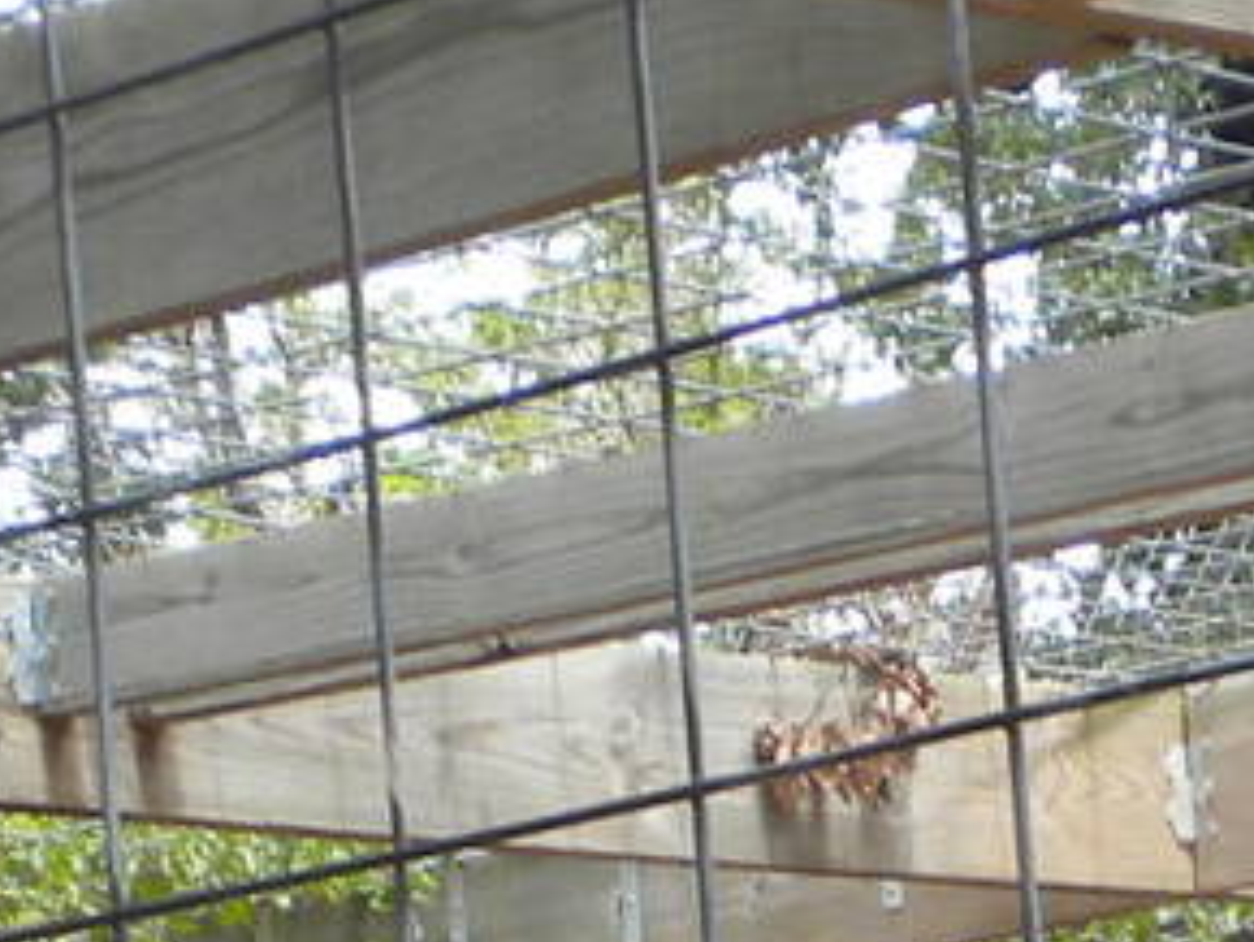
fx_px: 7396
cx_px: 947
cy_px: 2031
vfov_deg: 7.0
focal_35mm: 204
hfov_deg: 9.7
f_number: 3.5
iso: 64
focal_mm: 6.6
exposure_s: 1/152
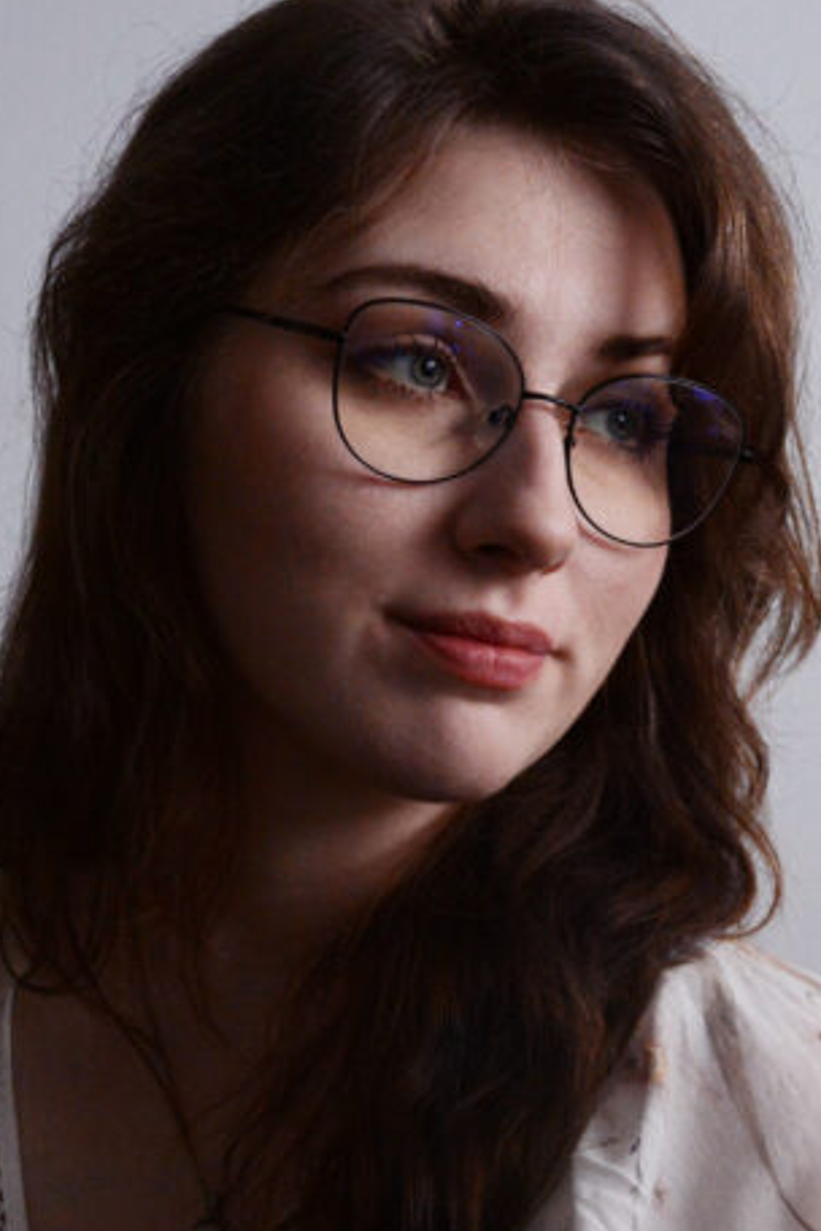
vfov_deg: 20.1
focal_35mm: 101
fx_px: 3455
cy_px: 853
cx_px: 450
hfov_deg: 13.6
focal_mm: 30
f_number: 4.2
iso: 1000
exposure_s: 1/25
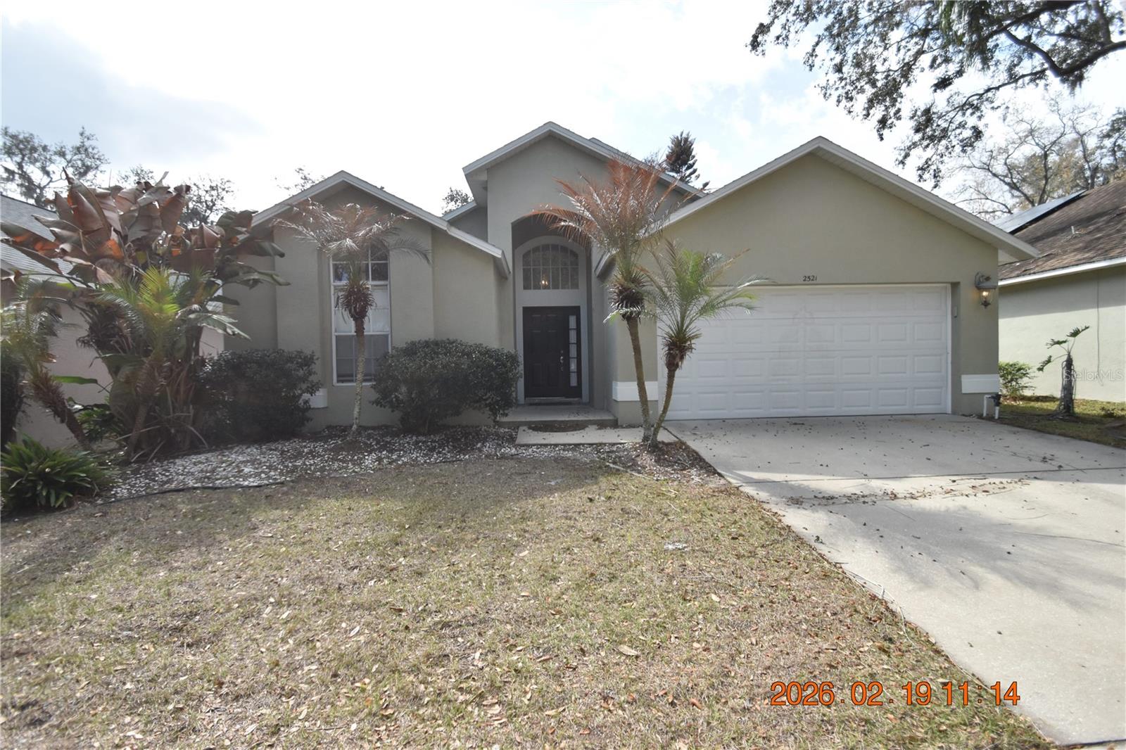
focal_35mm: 16
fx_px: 516
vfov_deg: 72.0
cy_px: 375
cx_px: 563
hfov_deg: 95.0
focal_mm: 11
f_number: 3.5
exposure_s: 1/4000
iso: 800
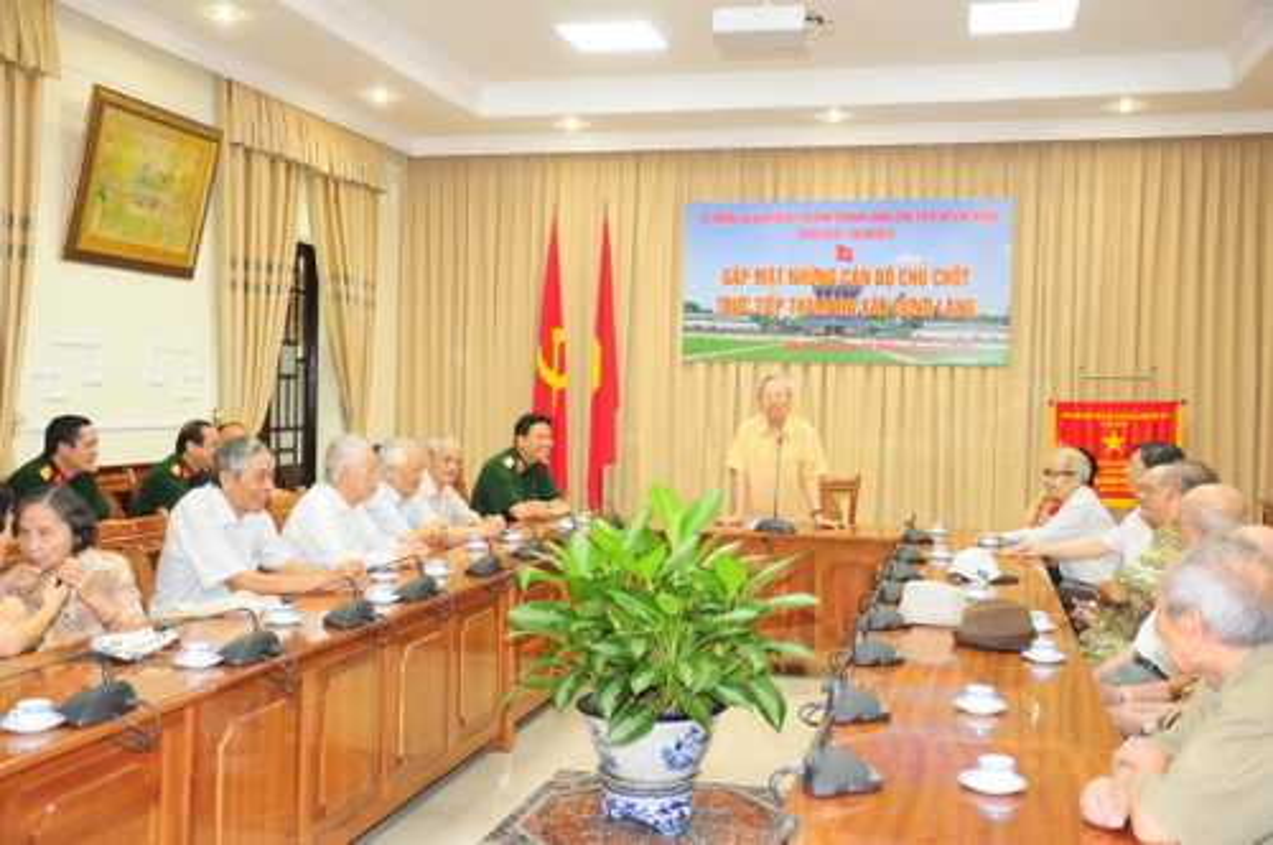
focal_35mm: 38
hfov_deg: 51.3
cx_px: 636
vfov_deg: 35.4
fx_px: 1324
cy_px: 422
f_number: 4.5
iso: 800
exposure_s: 1/30
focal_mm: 25
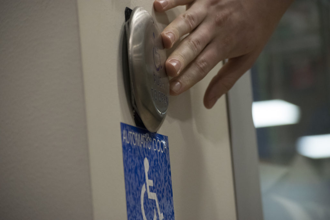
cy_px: 110
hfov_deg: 15.9
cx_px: 165
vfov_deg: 10.6
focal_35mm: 129
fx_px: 1183
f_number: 5
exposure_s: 1/160
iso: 1800
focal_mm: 86
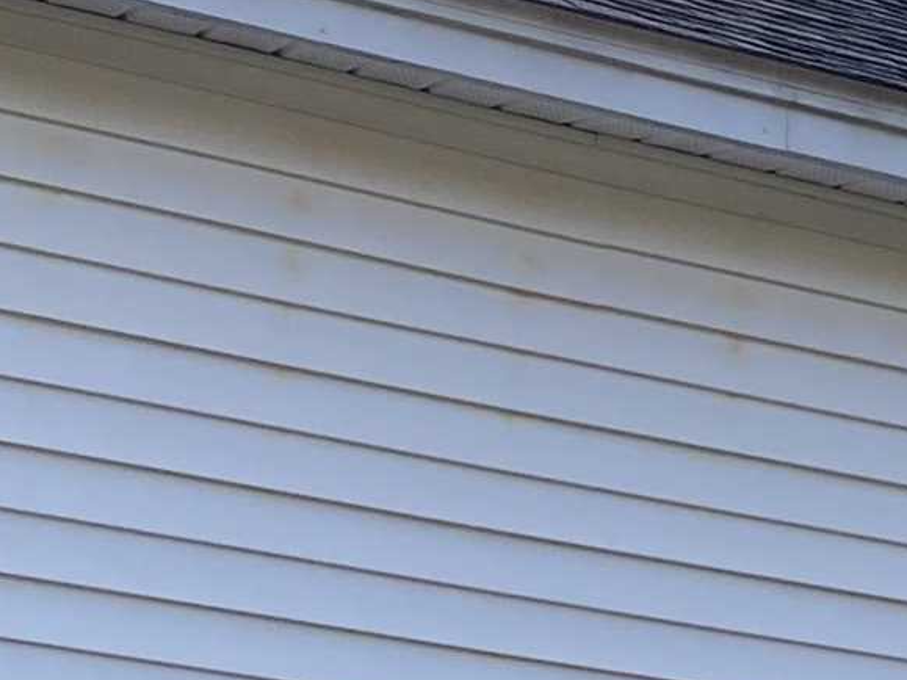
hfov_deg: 14.1
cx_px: 838
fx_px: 3615
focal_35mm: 138
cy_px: 1122
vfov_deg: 10.3
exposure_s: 1/1245
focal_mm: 4.25
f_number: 1.8
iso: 32
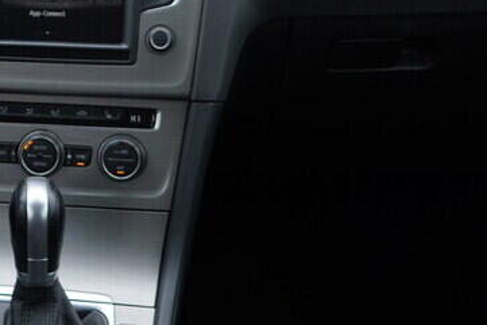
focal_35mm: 102
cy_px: -10
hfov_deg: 19.5
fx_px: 1380
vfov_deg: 13.2
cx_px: 20
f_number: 2.8
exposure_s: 1/40
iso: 125
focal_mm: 24
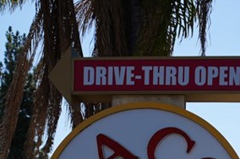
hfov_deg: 30.3
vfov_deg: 18.1
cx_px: 191
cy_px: 254
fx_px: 433
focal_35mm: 65
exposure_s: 1/500
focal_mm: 18
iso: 80
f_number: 5
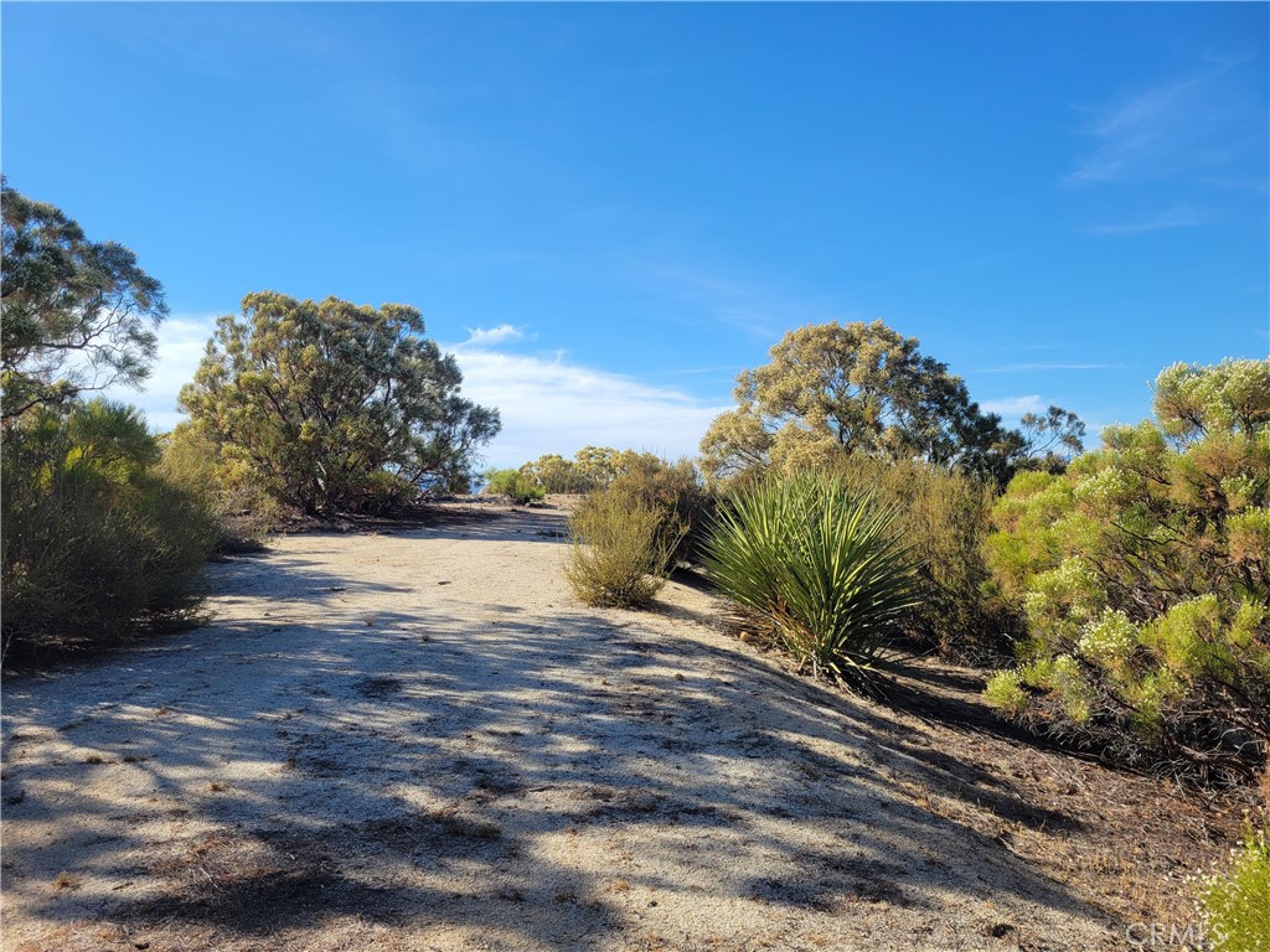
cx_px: 635
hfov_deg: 67.3
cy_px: 476
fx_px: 954
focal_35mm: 26
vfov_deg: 53.1
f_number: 1.8
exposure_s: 1/1663
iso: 40
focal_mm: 5.4
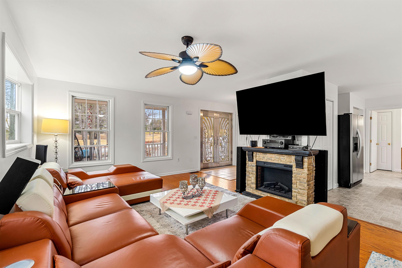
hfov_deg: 96.7
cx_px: 201
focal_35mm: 16
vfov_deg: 73.7
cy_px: 134
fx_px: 179
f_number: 8
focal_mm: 16
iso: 400
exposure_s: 1/2
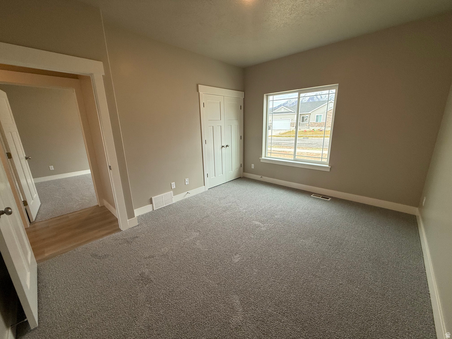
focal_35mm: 14
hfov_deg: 102.1
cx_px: 226
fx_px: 183
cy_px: 170
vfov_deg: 85.7
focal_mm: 2.22
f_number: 2.2
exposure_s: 1/120
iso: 125
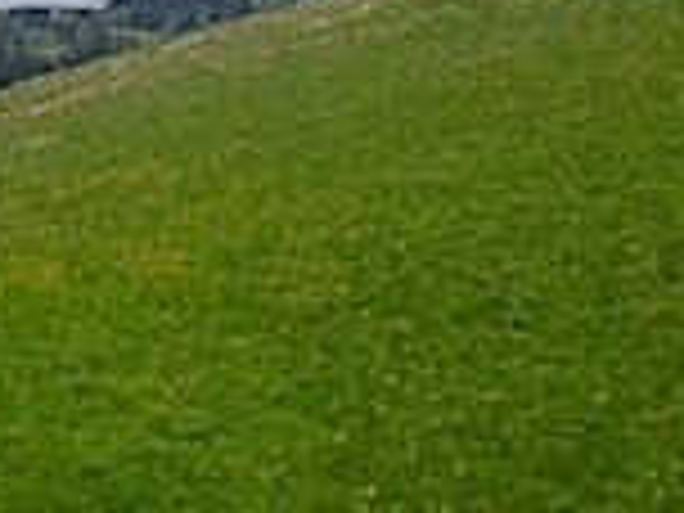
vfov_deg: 11.4
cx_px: -657
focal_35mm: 130
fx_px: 2569
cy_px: 122
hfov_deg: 13.2
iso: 50
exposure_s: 1/2710
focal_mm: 4.12
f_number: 2.4
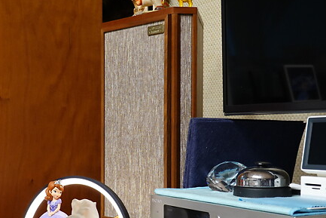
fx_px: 607
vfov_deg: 20.3
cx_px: 110
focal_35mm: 67
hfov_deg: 29.9
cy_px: 143
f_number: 4
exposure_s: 1/30
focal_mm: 16.21
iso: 800
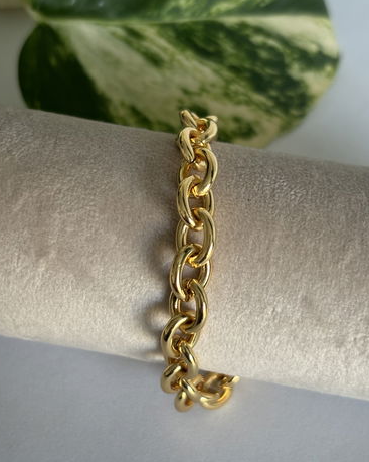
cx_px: 186
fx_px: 806
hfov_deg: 25.8
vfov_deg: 31.9
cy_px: 256
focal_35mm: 59
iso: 100
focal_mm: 5.96
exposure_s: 1/60
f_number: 1.6
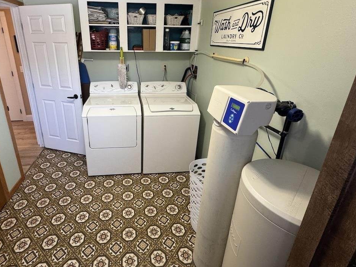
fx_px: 195
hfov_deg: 83.8
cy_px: 111
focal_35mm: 19
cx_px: 146
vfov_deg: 68.2
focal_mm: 2.22
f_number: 2.2
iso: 200
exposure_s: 1/60
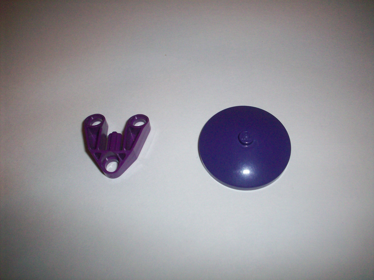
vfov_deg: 38.7
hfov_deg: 50.1
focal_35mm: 37
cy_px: 140
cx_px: 187
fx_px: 400
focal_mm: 6.2
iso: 160
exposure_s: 1/64
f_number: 2.8
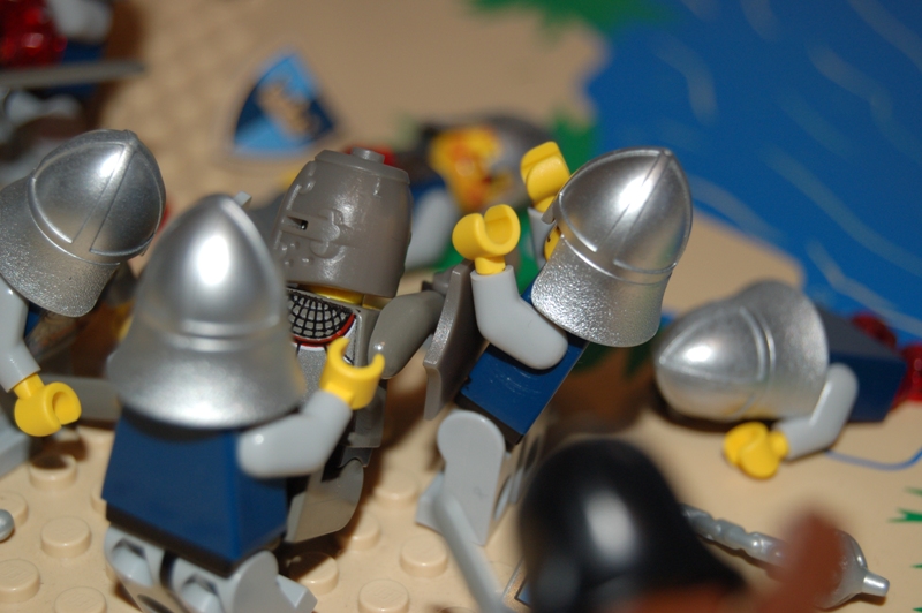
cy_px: 306
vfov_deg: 16.5
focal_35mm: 82
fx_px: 2111
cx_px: 461
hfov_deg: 24.6
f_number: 5.6
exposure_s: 1/60
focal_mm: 55
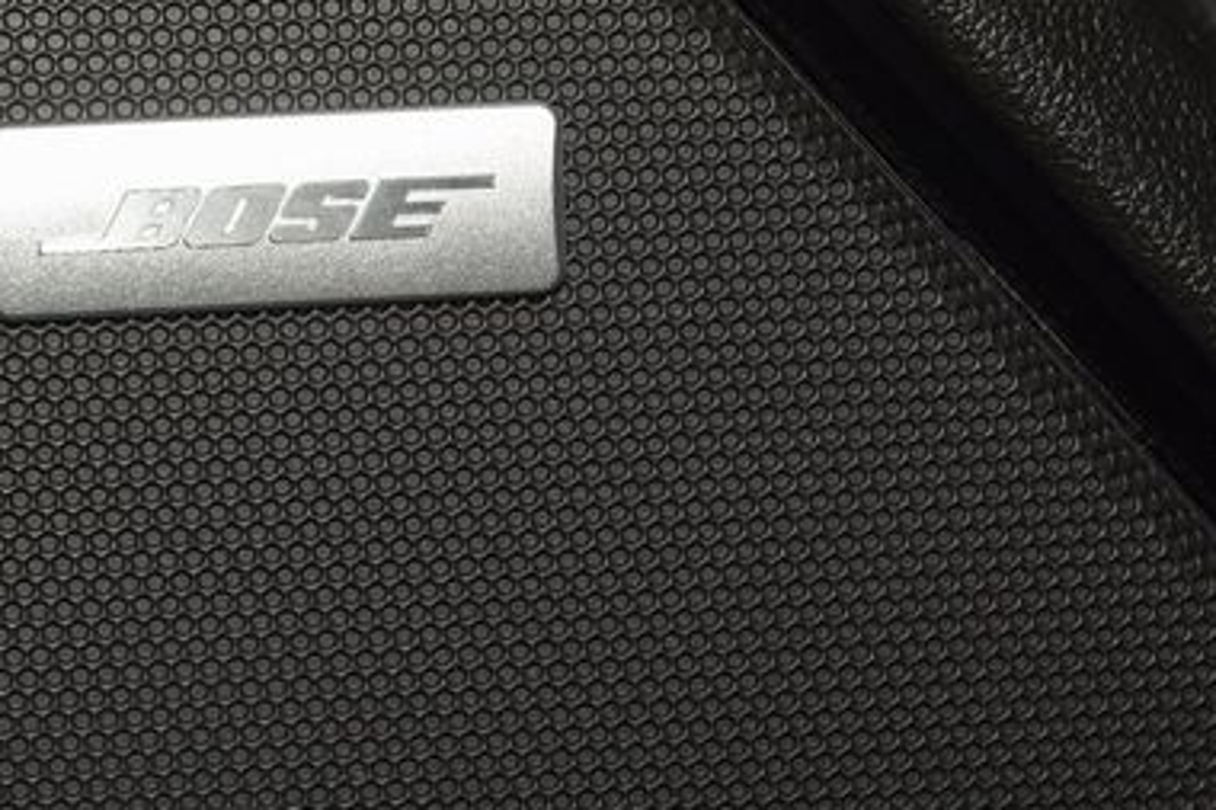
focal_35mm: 177
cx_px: 333
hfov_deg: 11.6
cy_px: 245
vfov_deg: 7.7
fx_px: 5976
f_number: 8
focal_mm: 70
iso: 100
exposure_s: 1/125
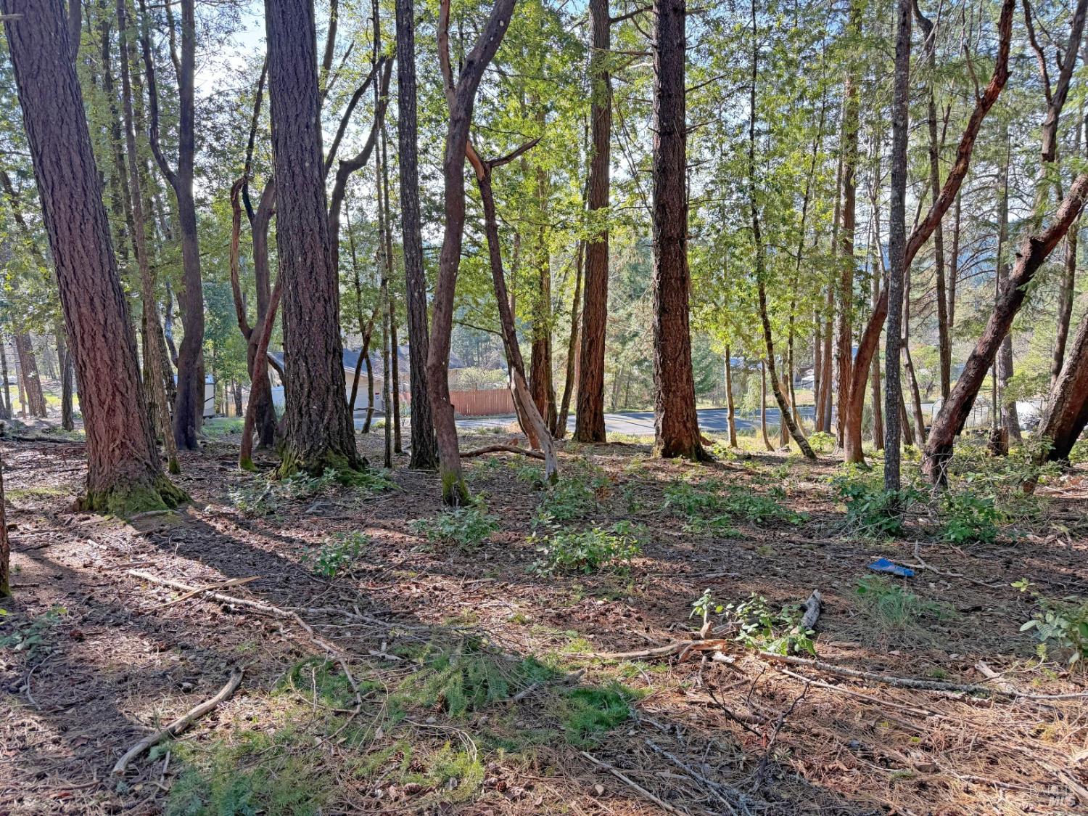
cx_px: 544
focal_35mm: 24
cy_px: 408
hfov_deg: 71.6
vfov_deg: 56.8
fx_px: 754
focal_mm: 6.76
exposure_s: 1/282
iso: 80
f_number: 1.78
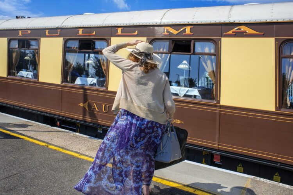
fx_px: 228
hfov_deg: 65.5
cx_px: 146
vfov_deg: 46.4
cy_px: 98
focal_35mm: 28
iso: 500
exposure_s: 1/1250
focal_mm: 28
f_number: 10
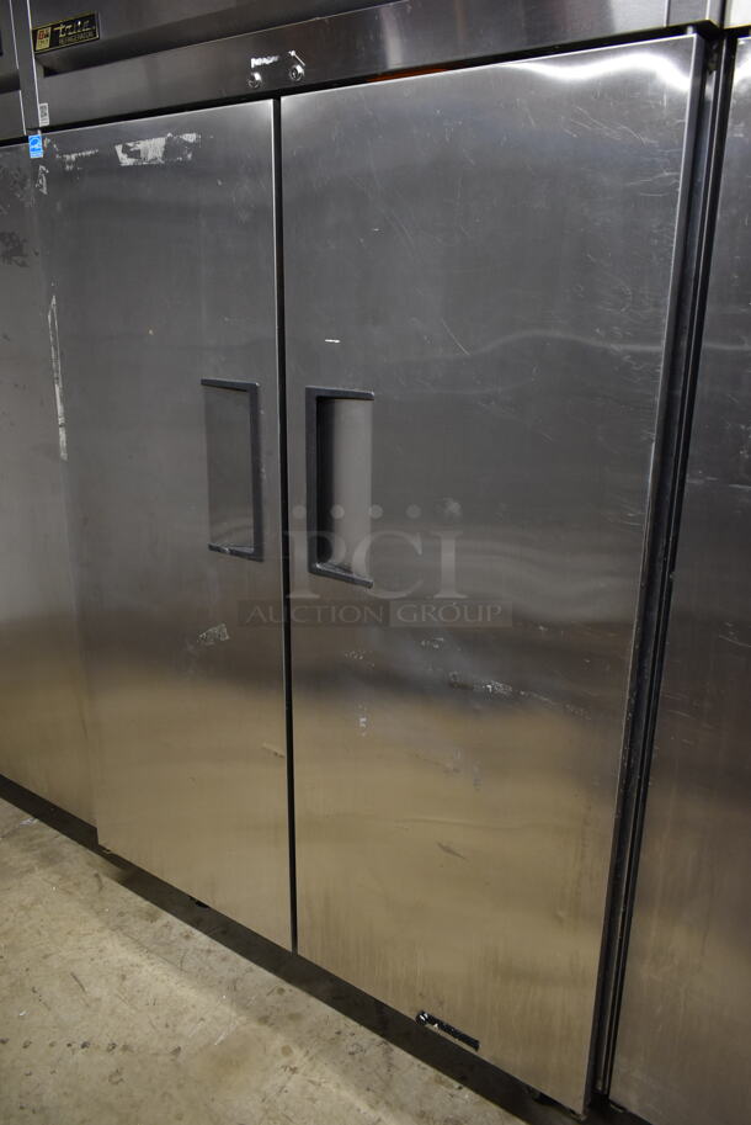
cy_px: 562
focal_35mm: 27
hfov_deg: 48.0
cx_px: 376
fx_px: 844
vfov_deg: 67.3
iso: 1000
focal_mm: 18
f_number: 3.5
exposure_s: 1/30
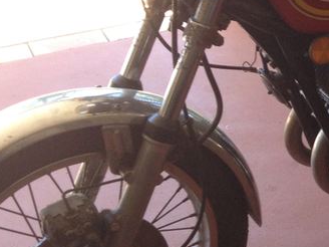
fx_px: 1160
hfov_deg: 15.0
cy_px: 113
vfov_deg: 12.1
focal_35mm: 122
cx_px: 486
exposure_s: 1/120
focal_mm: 4.28
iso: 80
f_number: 2.4
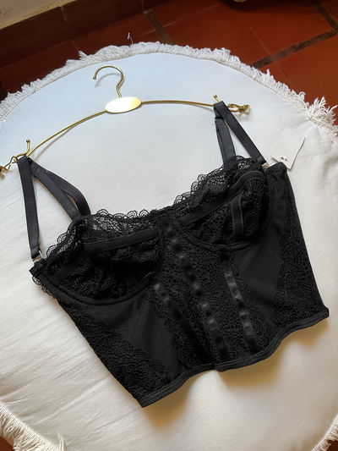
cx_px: 169
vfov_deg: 67.3
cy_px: 226
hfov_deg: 53.1
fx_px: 338
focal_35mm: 26
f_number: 1.6
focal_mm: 5.1
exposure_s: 1/85
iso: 125
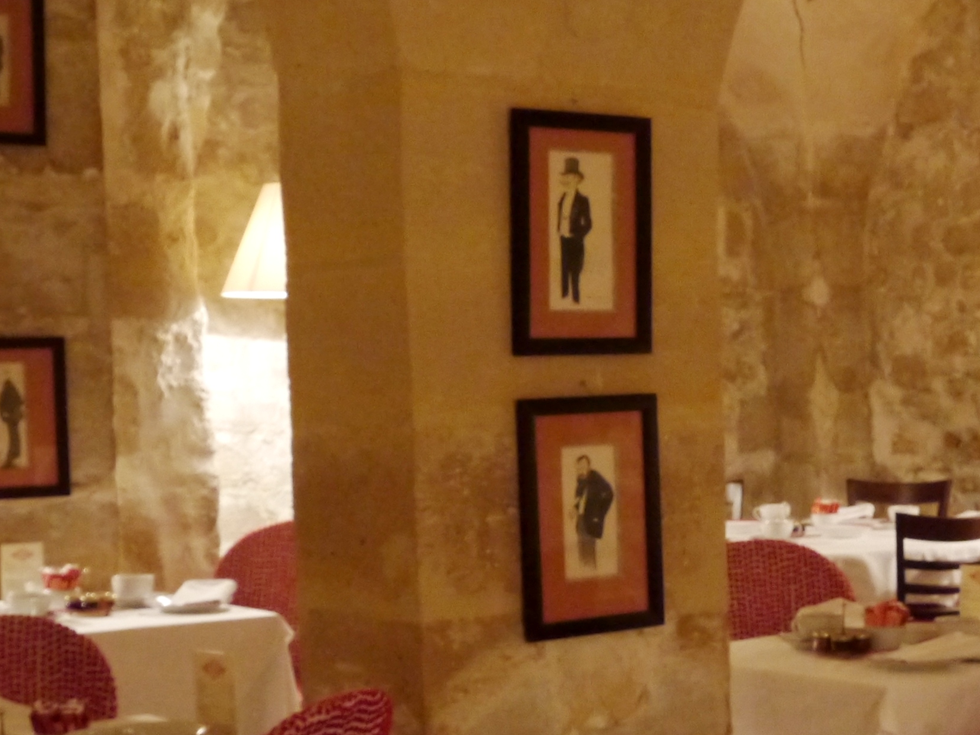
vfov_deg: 18.8
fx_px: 2208
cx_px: 878
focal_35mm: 78
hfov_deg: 24.3
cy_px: 544
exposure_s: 1/15
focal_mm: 14
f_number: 5
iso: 1600
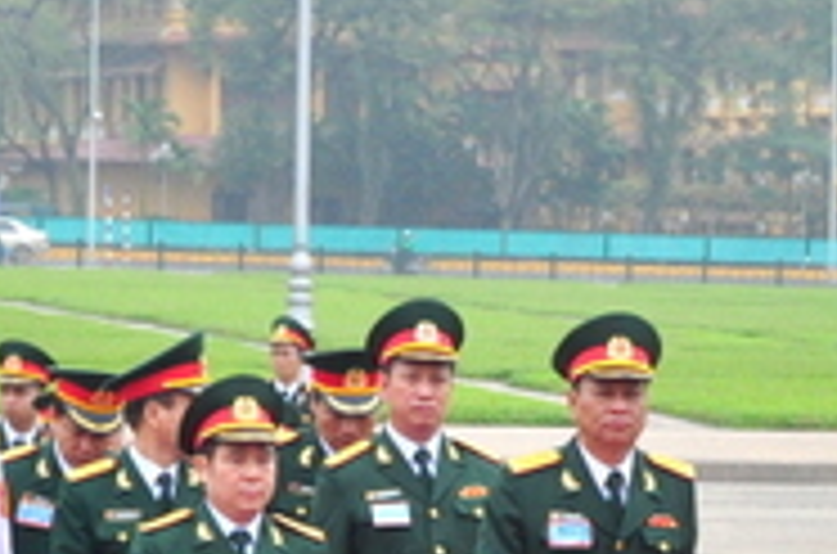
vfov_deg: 6.0
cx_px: 716
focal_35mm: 226
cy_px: 824
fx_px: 5245
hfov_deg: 9.1
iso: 500
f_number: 6.3
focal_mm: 35
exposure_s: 1/200
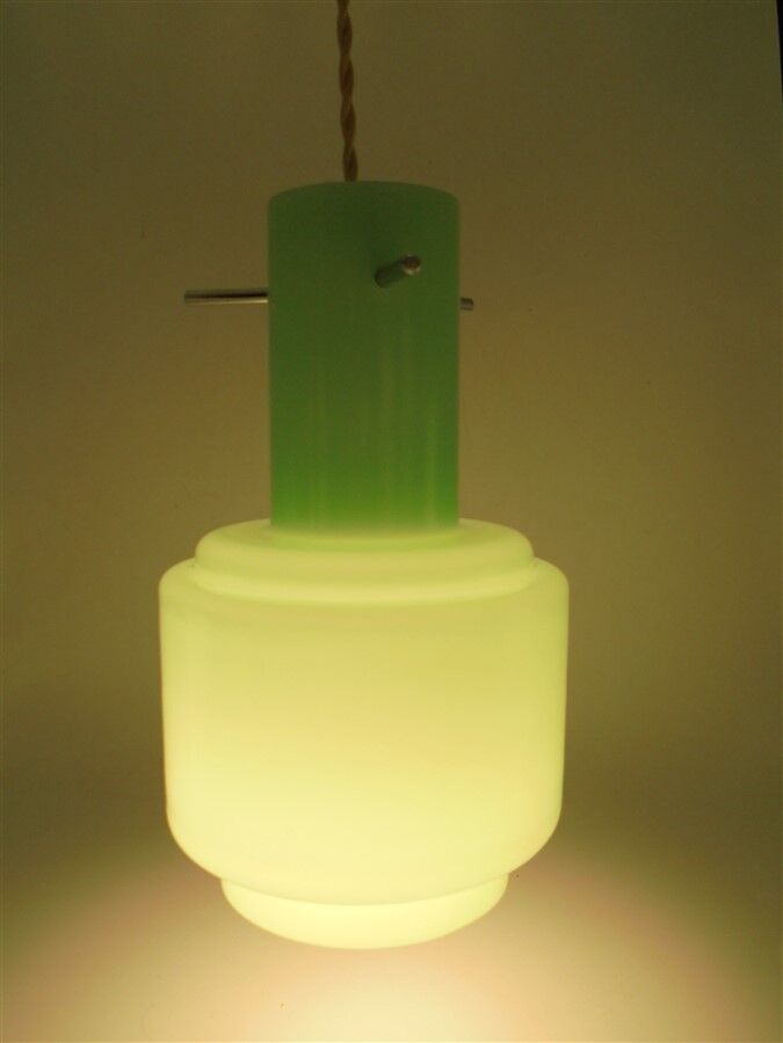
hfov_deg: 48.2
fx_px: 875
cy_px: 522
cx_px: 392
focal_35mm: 29
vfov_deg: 61.7
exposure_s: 1/200
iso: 100
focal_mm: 5.3
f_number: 3.7
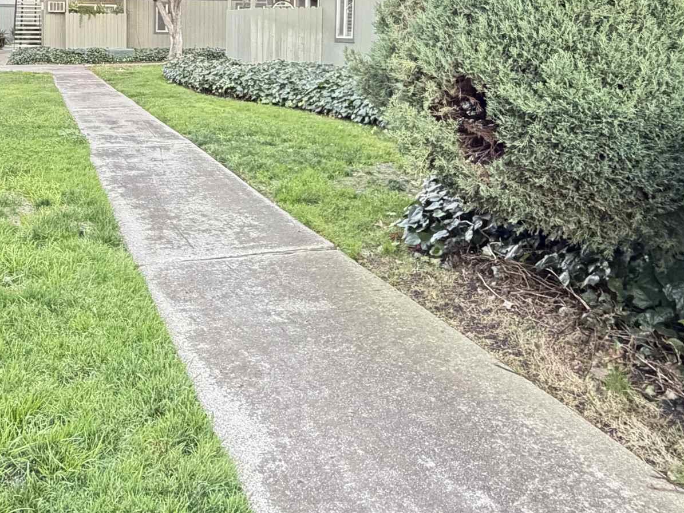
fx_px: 711
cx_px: 206
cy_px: 61
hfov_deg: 50.1
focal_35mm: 36
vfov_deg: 37.3
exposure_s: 1/60
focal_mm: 2.22
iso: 500
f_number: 2.2
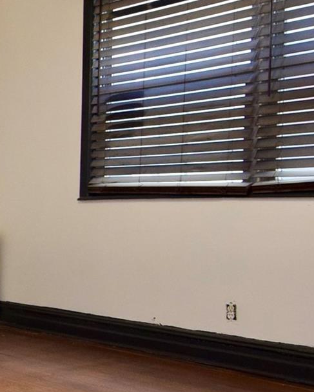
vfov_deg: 30.6
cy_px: 231
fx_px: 716
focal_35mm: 62
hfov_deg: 20.3
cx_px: -191
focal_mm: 13
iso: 1600
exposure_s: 1/60
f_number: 5.6
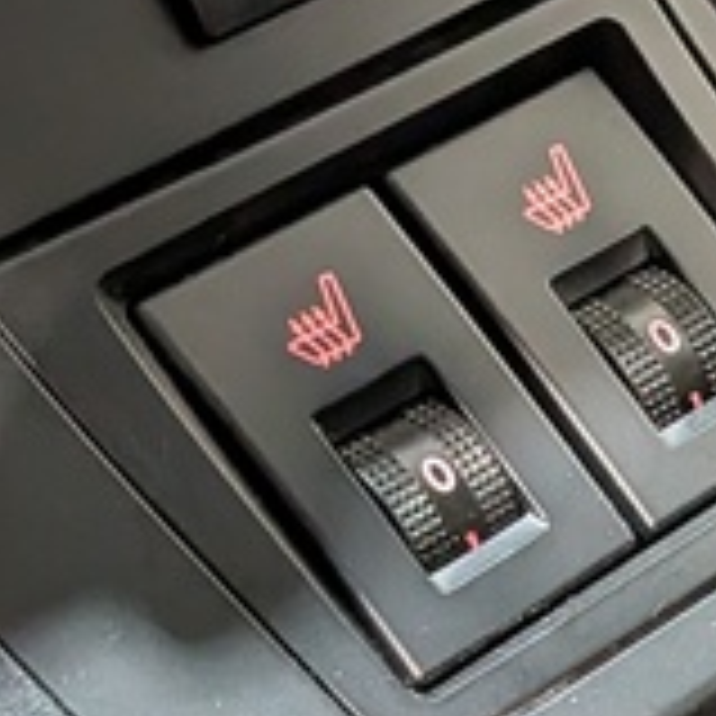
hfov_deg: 12.0
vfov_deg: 12.7
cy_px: 590
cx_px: 1144
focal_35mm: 137
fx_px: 3206
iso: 194
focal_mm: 4.53
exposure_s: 1/100
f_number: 1.7
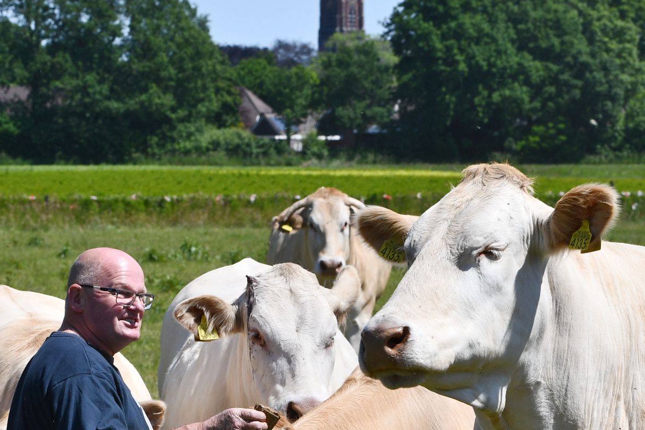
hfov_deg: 8.4
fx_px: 4372
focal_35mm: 244
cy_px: 344
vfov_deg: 5.6
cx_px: 211
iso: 160
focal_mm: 70
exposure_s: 1/500
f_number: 8
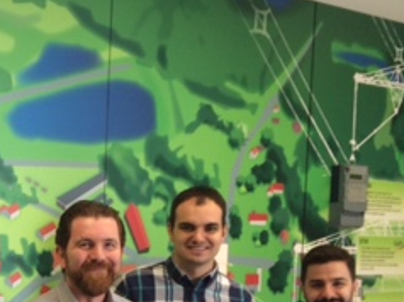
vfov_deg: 18.3
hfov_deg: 23.1
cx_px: -70
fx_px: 909
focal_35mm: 78
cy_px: 316
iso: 50
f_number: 2.2
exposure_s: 1/33
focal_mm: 4.15
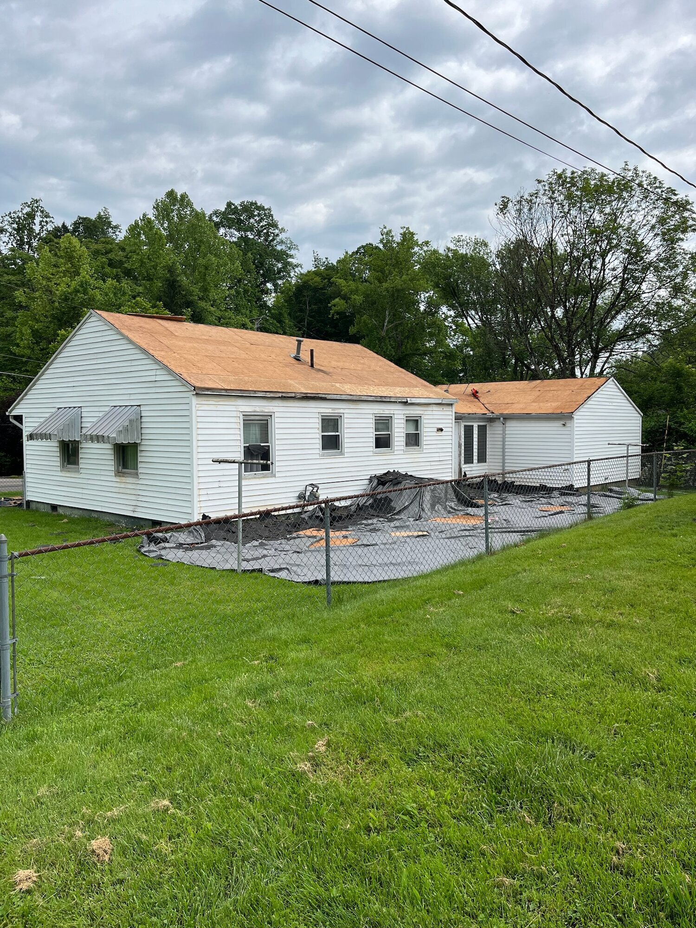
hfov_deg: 53.1
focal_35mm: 26
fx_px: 697
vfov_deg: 67.3
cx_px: 348
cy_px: 464
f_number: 1.6
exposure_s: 1/3745
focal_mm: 5.1
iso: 50
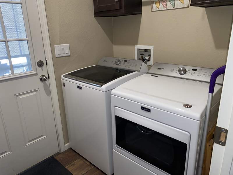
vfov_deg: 53.1
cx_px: 116
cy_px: 88
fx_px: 175
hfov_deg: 67.3
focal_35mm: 26
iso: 50
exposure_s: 1/15
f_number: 1.8
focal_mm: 4.25
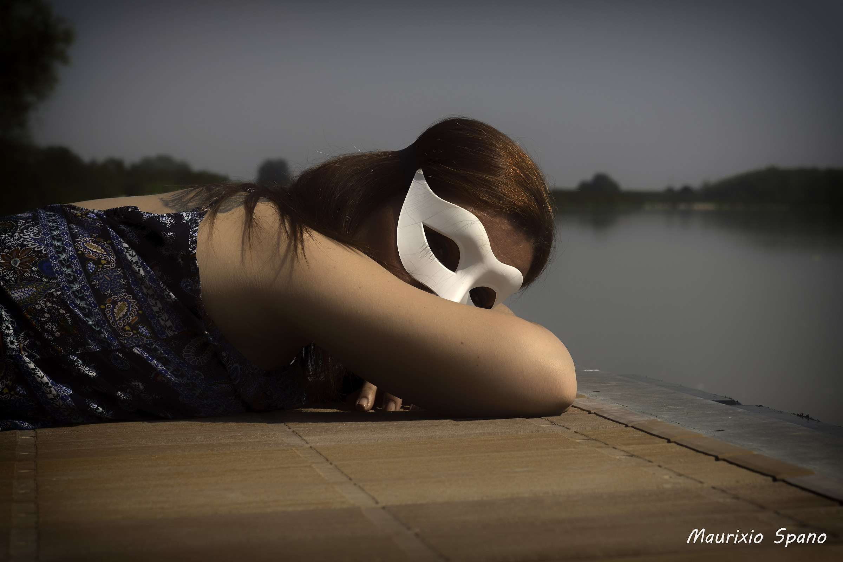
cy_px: 281
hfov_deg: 22.6
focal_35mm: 90
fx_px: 2107
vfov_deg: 15.2
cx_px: 422
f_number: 8
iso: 200
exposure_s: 1/1800
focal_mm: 60
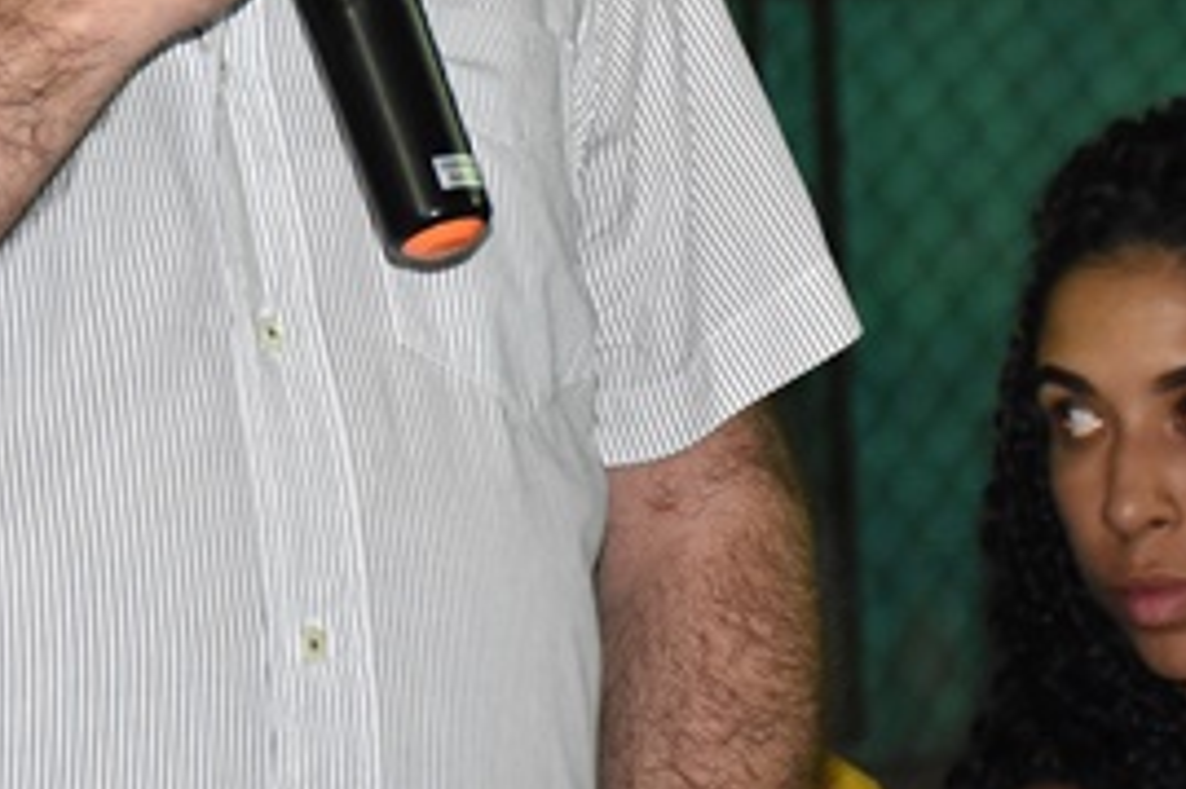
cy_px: -280
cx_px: 212
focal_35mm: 250
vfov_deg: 5.5
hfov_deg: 8.2
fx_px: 8231
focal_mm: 56
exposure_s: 1/100
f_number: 4.8
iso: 3200
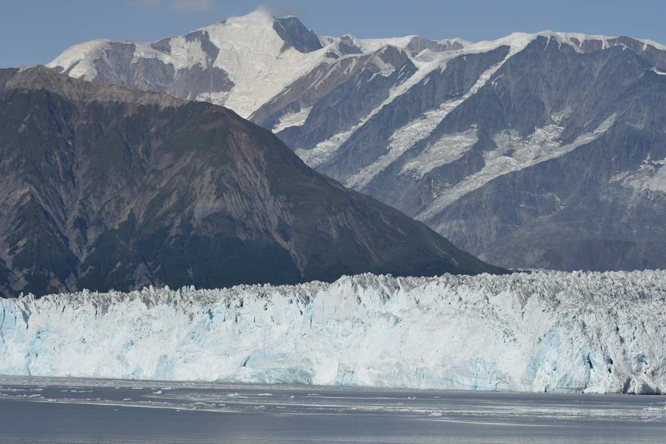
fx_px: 2387
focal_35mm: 129
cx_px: 375
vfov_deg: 10.6
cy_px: 194
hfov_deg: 15.9
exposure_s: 1/500
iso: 100
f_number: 11
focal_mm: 105
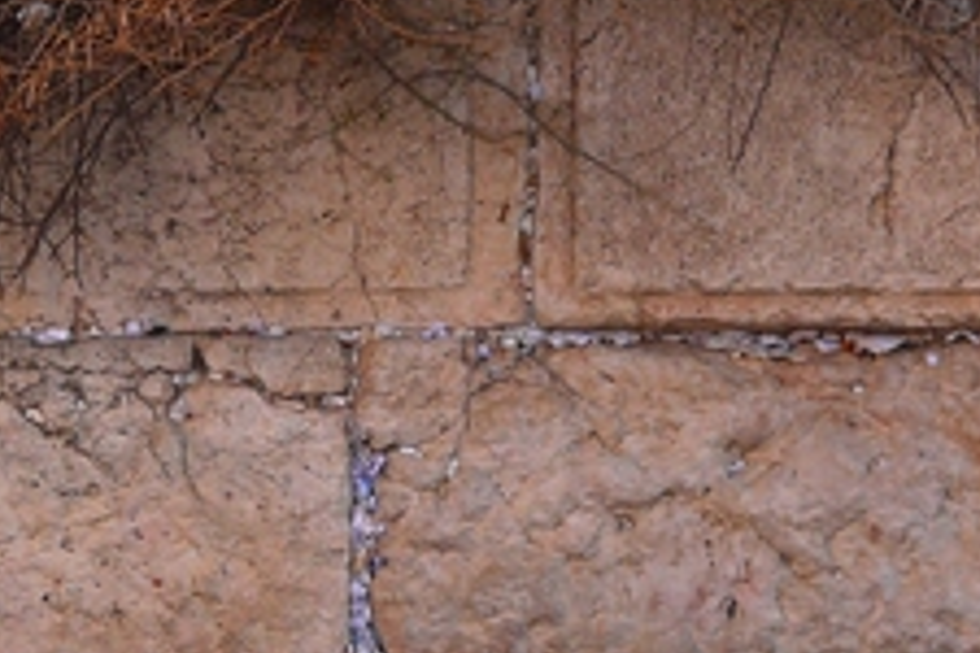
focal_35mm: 956
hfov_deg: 2.2
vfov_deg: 1.4
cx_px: 135
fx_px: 26022
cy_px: 435
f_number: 5
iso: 100
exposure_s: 1/320
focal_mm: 56.8
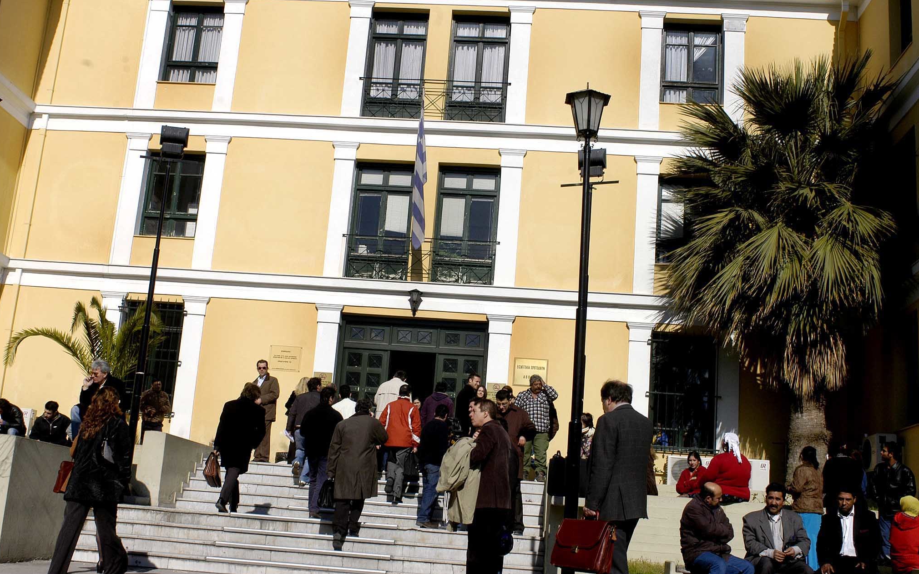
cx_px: 457
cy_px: 269
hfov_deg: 46.2
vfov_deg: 29.9
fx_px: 1077
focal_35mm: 43
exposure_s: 1/1600
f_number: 6.3
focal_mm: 28
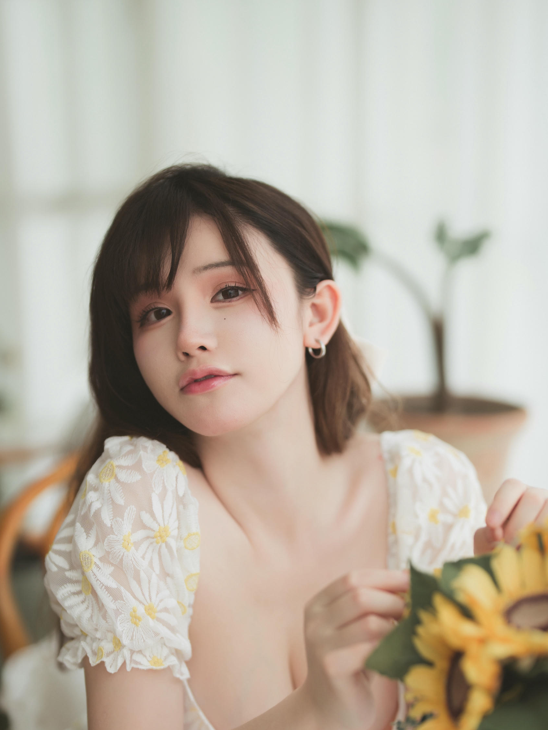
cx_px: 327
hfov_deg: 19.6
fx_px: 1583
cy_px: 471
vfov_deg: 25.9
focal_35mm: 75
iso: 100
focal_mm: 50
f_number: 1.4
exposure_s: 1/800
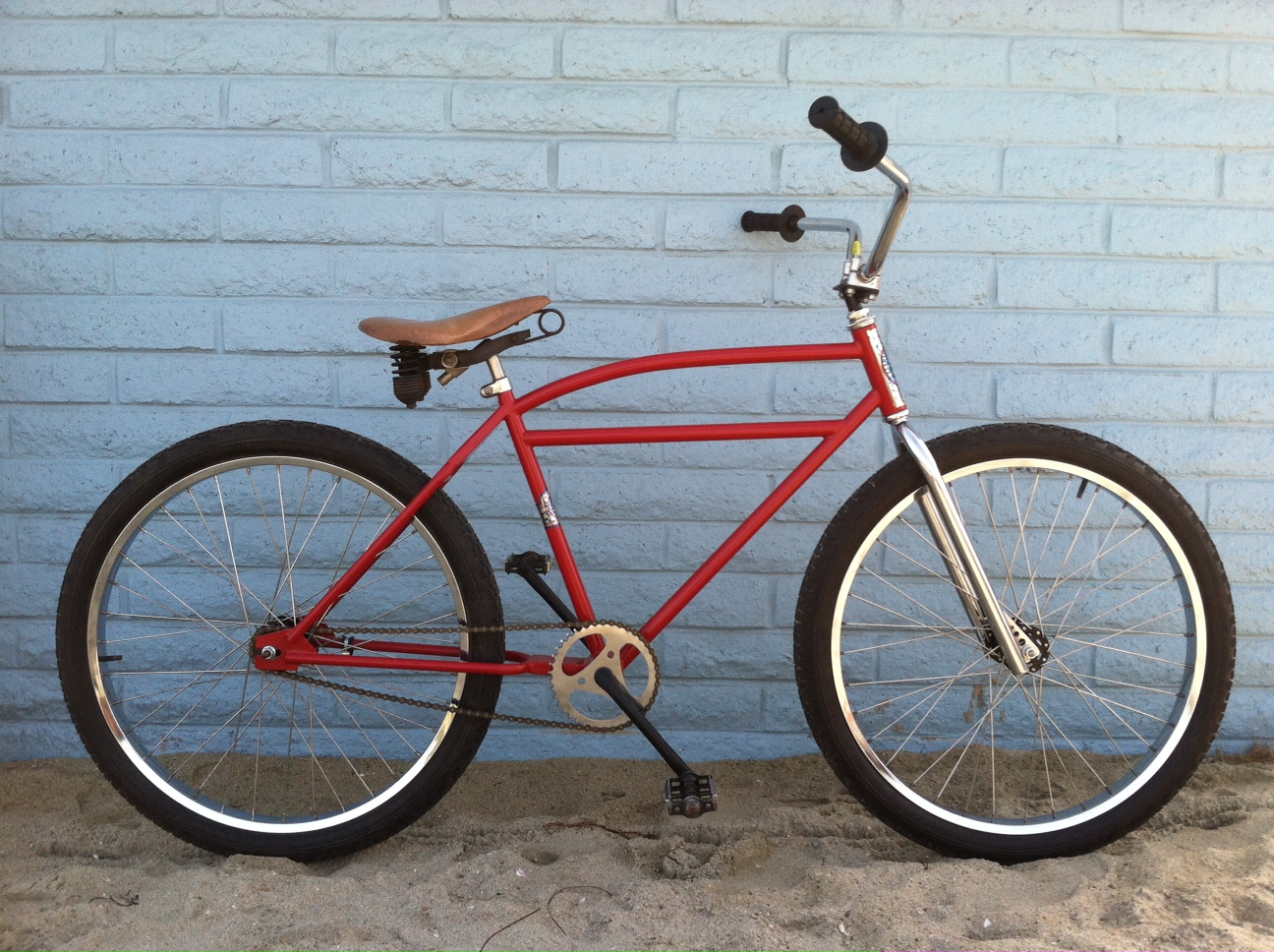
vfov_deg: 40.6
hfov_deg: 52.7
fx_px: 1286
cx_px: 637
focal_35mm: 35
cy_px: 476
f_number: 2.8
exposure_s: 1/395
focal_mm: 3.85
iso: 80
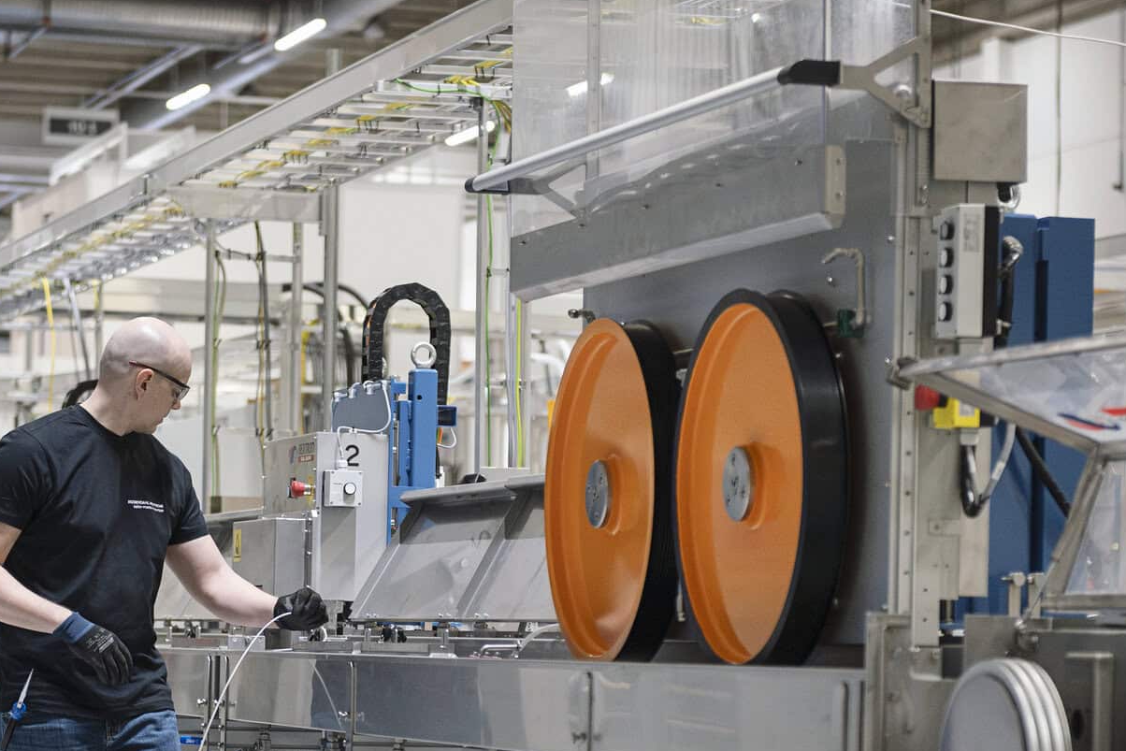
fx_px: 4098
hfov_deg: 15.6
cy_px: 665
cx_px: 457
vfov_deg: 10.4
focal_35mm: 131
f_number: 2.8
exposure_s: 1/400
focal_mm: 70
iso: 3200
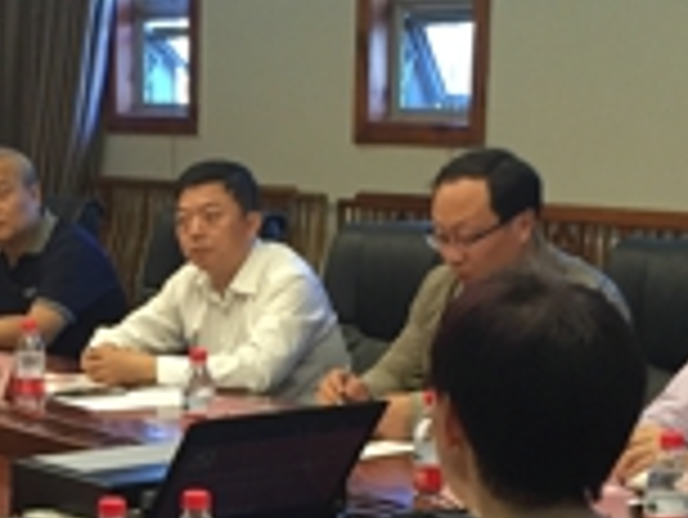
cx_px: 31
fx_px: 2069
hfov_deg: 18.5
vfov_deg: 14.0
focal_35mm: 104
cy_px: 509
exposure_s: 1/30
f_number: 2.2
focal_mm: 4.15
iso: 40
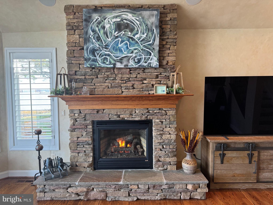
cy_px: 102
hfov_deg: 71.6
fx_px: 189
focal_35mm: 24
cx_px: 136
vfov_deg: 56.8
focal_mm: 6.76
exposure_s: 1/120
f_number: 1.78
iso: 200
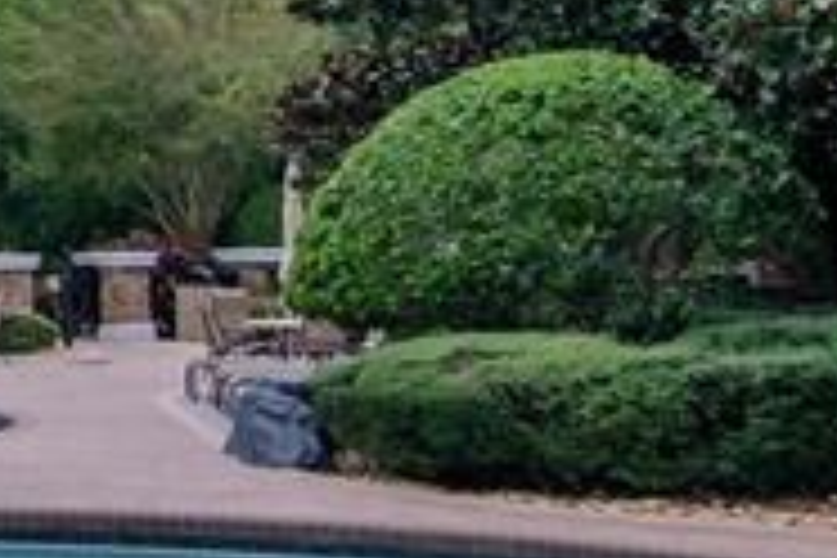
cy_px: 184
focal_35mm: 91
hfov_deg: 16.9
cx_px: -824
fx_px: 2110
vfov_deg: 15.0
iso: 800
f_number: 7.1
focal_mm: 11
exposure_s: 1/2000
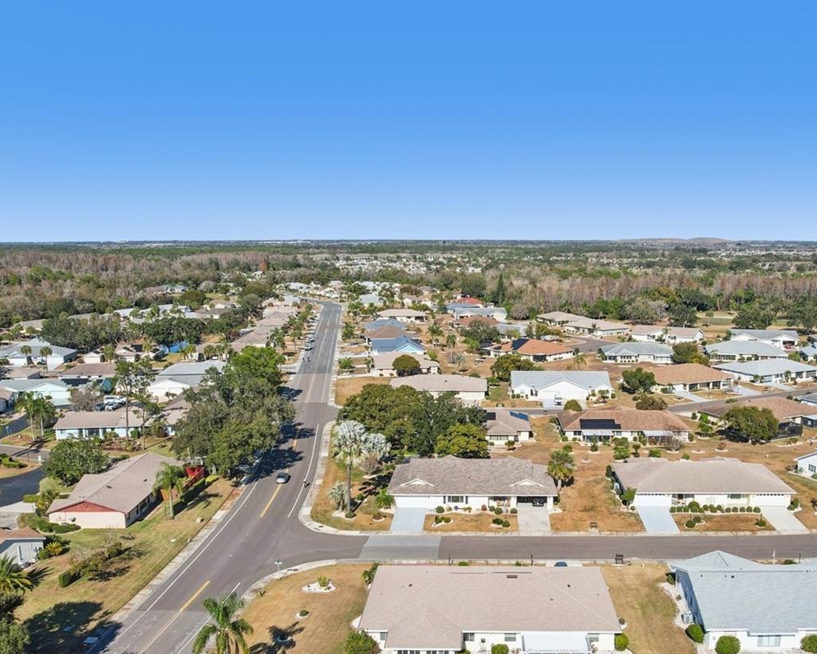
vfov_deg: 45.6
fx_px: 774
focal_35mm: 32
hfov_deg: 55.3
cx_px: 484
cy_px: 387
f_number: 2.8
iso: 100
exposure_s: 1/2500
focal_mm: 8.4
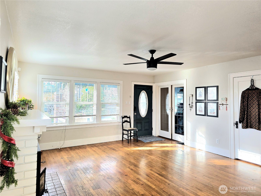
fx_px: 173
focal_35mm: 23
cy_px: 98
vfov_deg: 58.9
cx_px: 130
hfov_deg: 73.9
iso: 40
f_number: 1.7
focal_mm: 6.3
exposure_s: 1/120
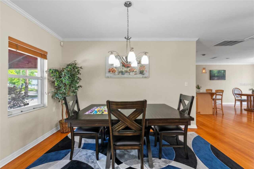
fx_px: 120
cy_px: 84
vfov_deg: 70.5
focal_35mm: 17
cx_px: 127
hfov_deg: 93.3
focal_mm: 17
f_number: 8
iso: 640
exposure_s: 1/1.25
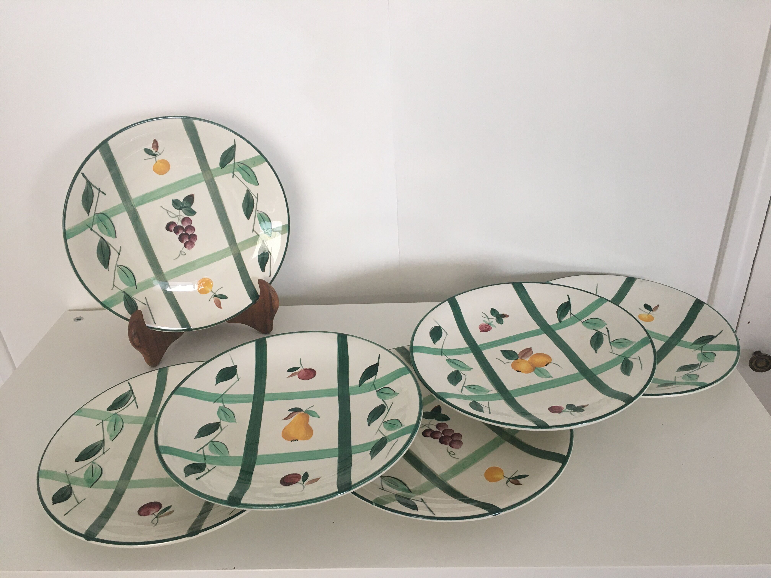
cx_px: 386
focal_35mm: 29
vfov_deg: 48.2
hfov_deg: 61.7
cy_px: 289
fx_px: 646
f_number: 2.2
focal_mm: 4.15
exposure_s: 1/33
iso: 50
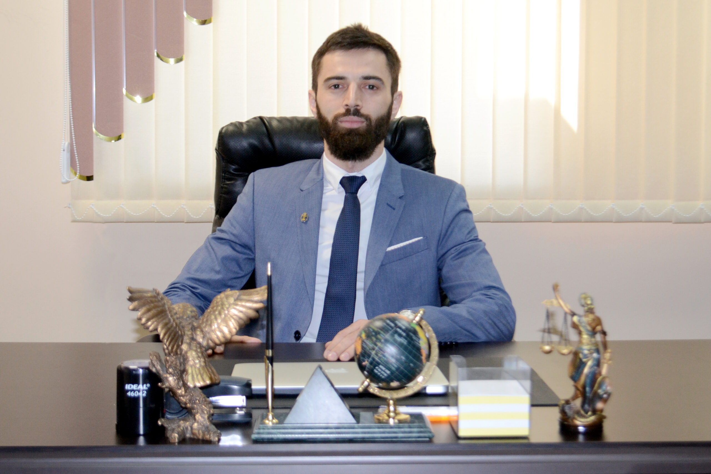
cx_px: 356
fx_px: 948
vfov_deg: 28.1
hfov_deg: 41.1
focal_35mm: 48
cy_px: 237
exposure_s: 1/60
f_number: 4.8
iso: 720
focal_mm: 32
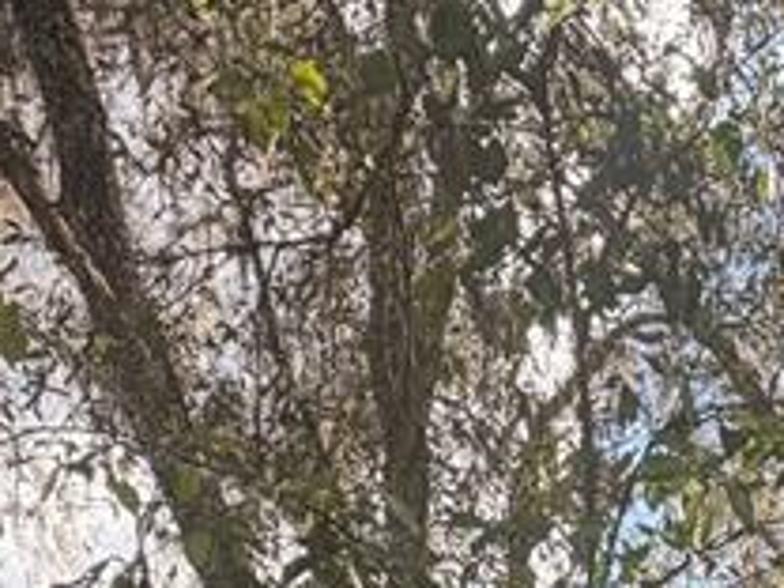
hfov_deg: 25.3
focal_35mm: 69
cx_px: 939
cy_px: 1180
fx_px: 1563
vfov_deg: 16.3
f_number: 2.2
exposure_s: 1/482
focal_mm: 2.22
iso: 64
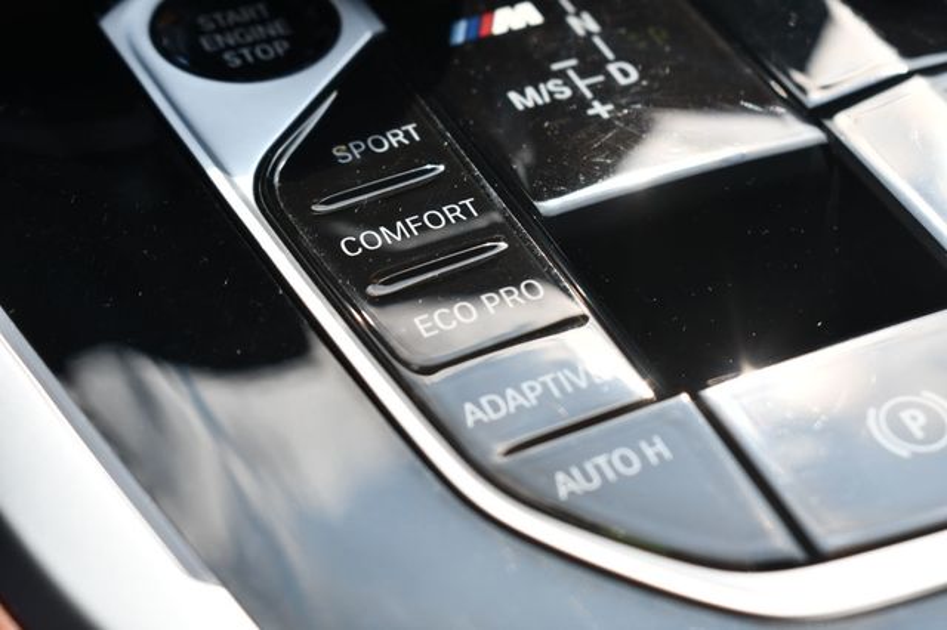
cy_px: 315
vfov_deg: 18.9
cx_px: 474
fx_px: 1893
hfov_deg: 28.1
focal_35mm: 72
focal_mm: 48
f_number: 8
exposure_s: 1/250
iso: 180
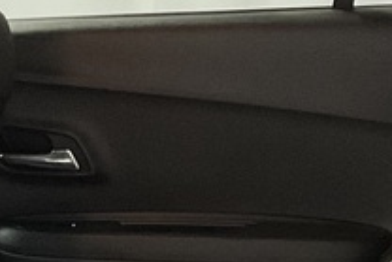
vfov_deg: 9.5
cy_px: 437
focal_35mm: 139
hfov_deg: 14.7
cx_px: 106
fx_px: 1515
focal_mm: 3
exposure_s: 1/30
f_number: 1.8
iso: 250
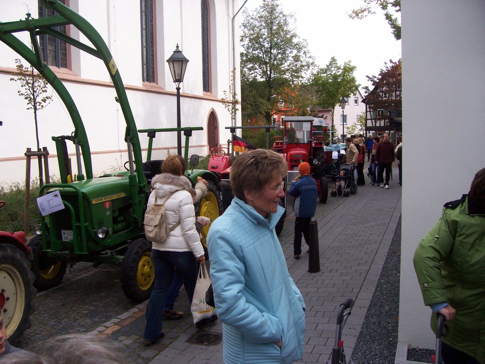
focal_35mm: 34
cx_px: 242
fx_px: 476
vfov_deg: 41.8
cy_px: 182
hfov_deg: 54.0
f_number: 2.7
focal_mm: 5.6
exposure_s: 1/648
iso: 80
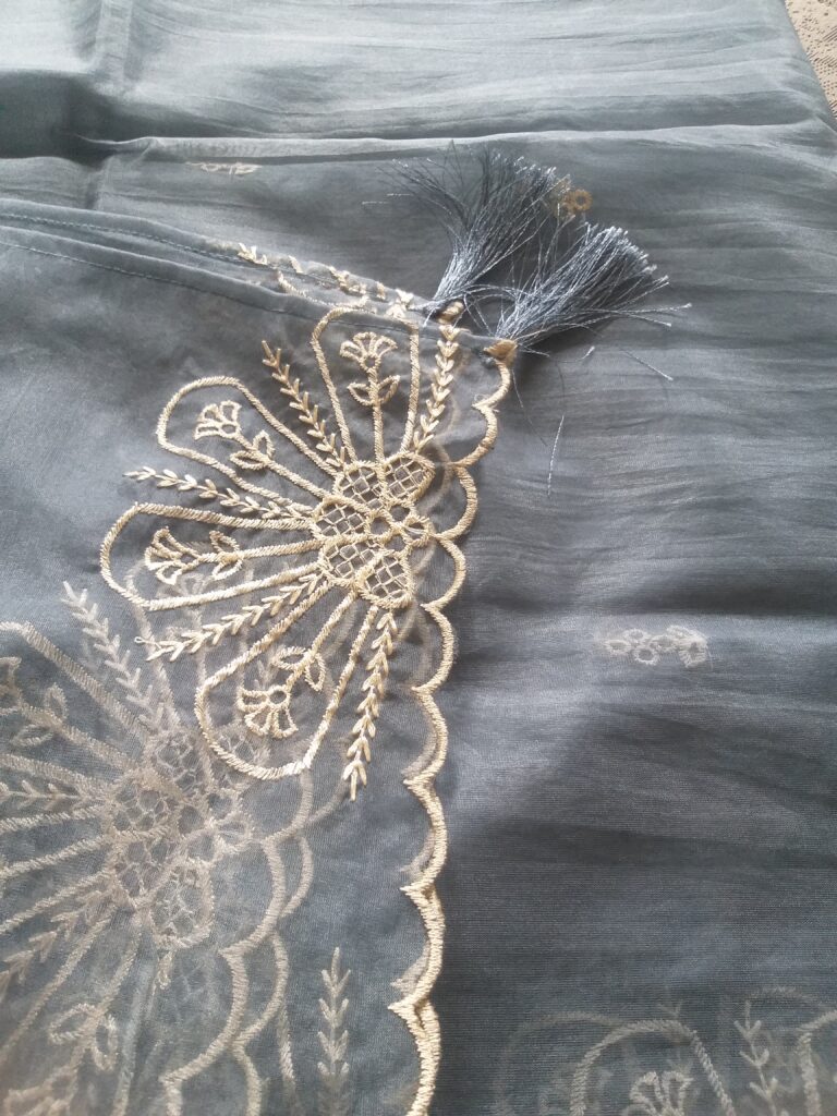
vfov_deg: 67.3
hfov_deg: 53.1
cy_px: 558
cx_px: 418
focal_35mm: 26
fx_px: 838
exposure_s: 1/50
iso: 160
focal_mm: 3.93
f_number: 1.7
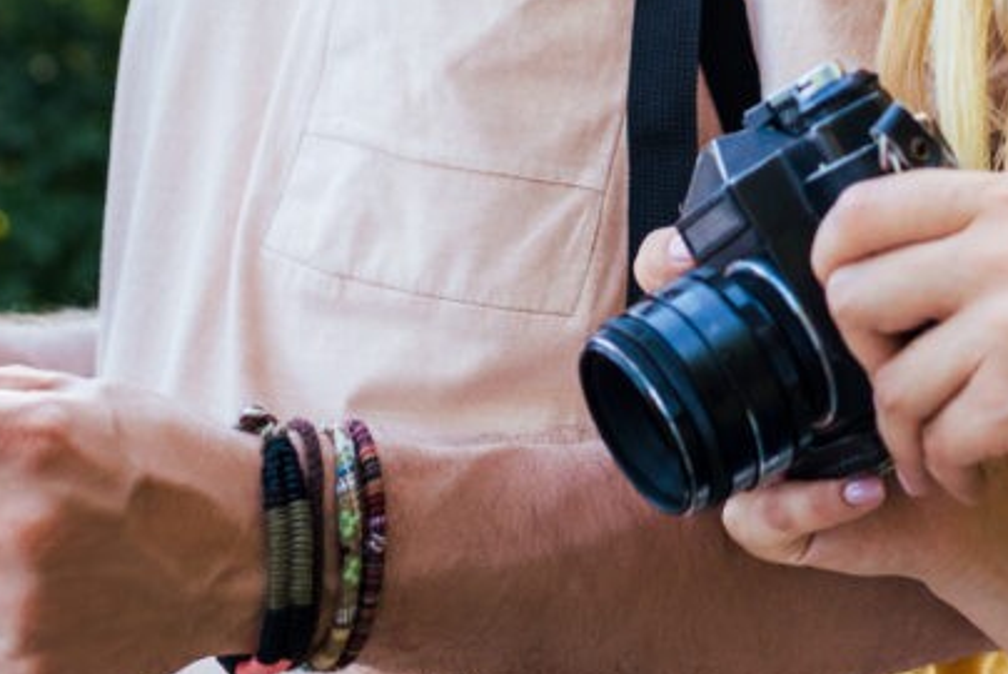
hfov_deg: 15.4
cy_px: -388
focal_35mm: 133
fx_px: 3727
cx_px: 719
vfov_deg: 10.0
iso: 160
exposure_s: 1/400
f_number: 3.5
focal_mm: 35
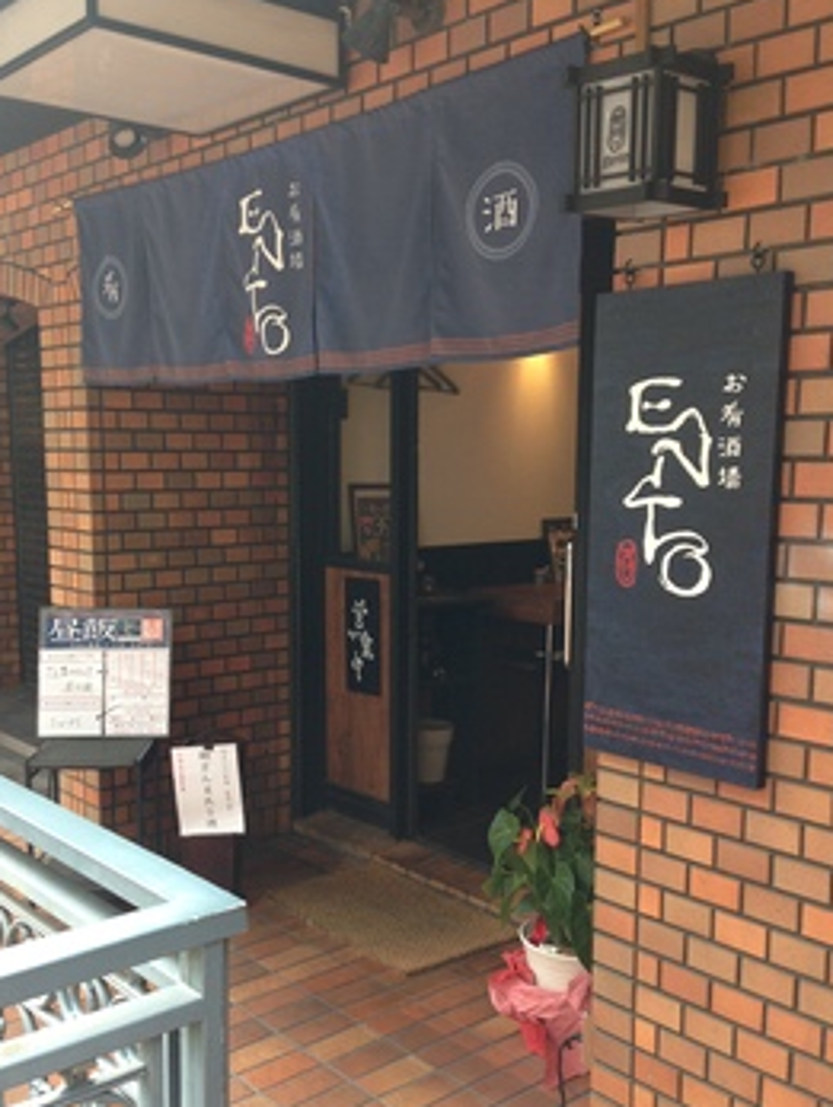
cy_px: 625
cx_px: 399
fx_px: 1217
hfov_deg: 37.8
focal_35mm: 38
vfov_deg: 48.8
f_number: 2.4
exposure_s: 1/60
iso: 64
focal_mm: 4.12
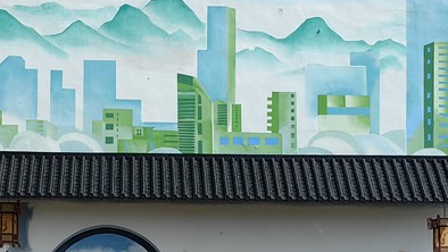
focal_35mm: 104
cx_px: 138
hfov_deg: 20.5
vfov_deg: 11.7
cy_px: 127
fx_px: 1236
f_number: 2
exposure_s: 1/4255
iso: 50
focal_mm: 6.35
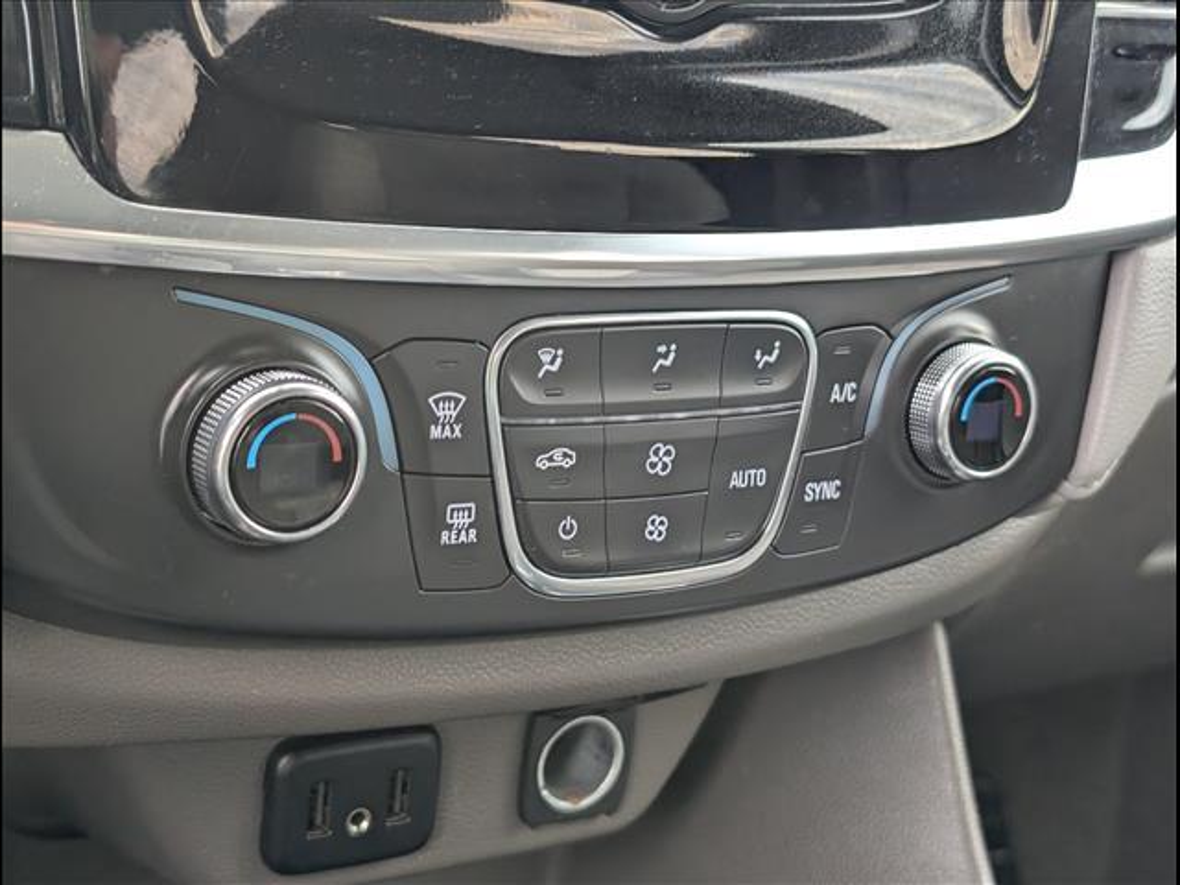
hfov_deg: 38.9
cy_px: 442
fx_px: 1670
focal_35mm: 49
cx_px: 590
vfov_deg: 29.7
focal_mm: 6.9
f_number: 1.68
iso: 106
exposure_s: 1/64.1
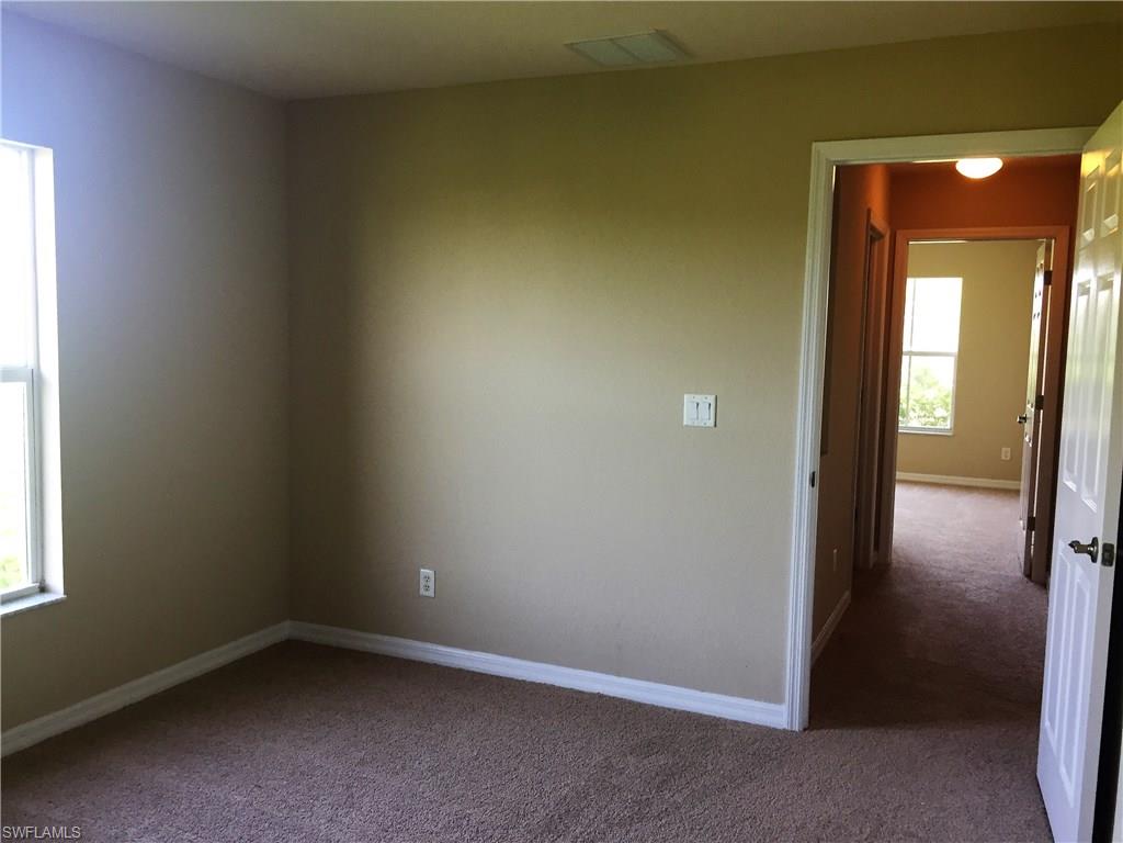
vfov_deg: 48.2
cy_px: 422
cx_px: 562
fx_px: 941
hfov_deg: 61.7
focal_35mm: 29
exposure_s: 1/30
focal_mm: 4.15
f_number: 2.2
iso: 80
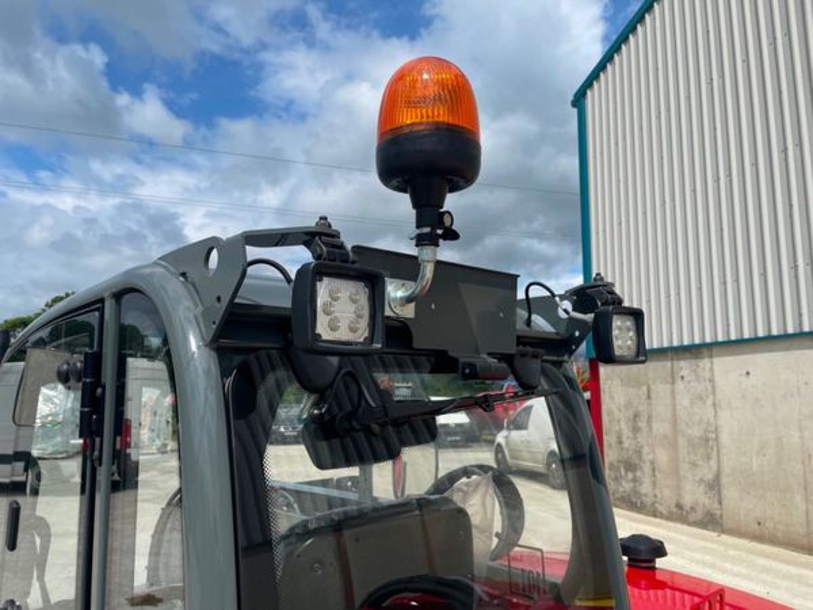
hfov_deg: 67.3
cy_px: 305
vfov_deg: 53.1
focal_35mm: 26
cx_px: 406
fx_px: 611
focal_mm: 4.2
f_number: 1.6
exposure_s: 1/6135
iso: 32
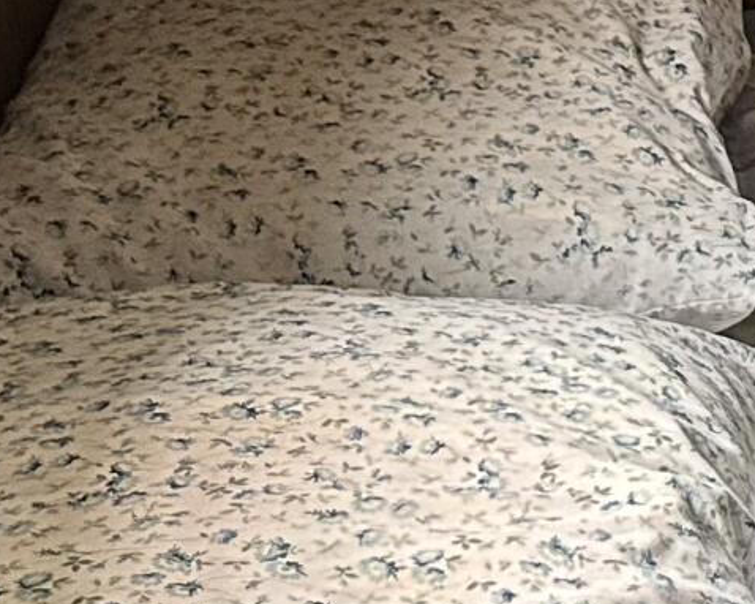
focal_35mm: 147
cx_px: 1821
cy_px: -24
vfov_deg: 10.4
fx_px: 3283
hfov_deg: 11.0
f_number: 1.78
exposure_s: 1/60
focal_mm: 6.86
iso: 320
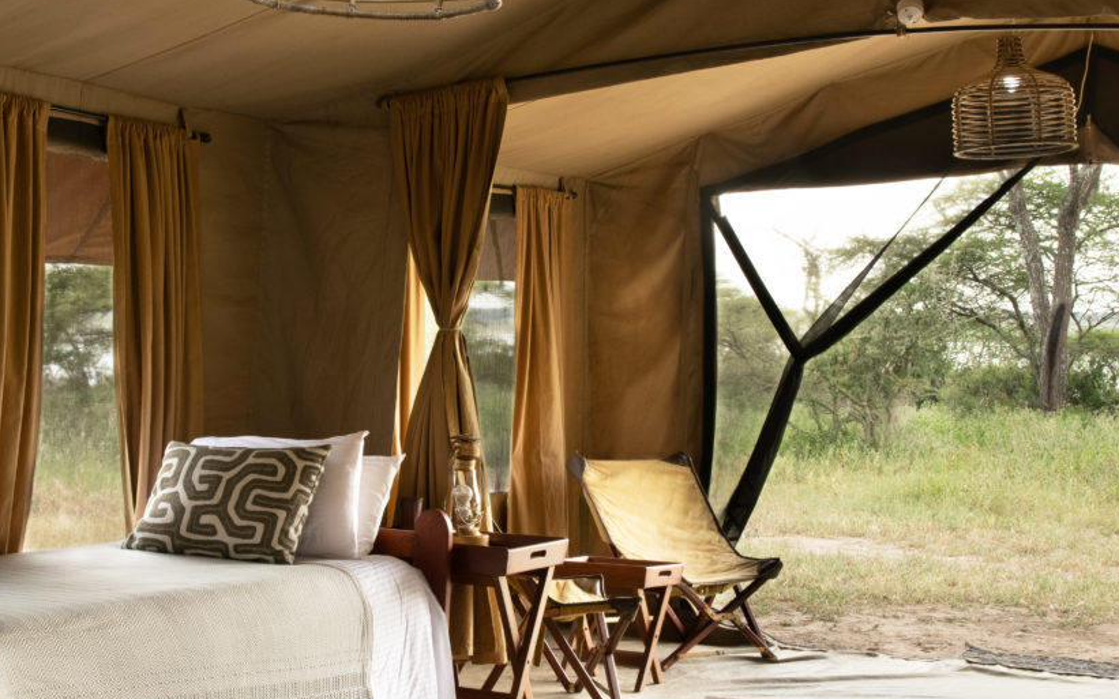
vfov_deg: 21.3
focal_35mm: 61
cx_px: 425
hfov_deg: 33.3
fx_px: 1860
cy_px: 356
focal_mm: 24
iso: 400
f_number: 11
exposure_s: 1/125
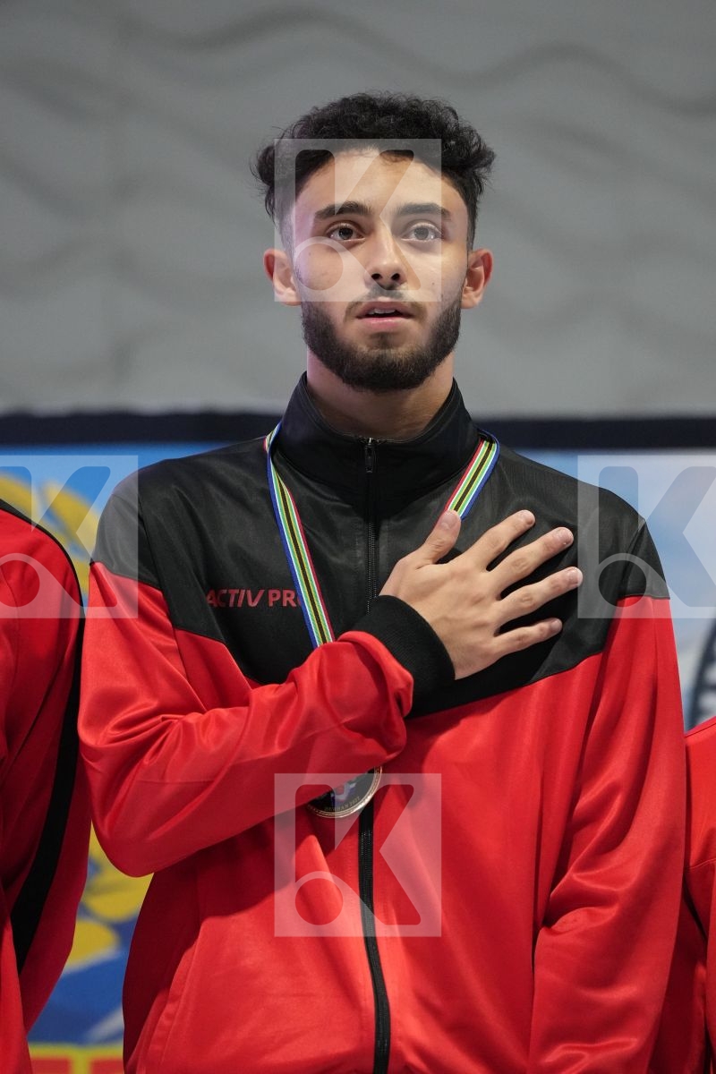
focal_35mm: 300
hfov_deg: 4.6
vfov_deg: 6.9
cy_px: 537
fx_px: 8949
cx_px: 358
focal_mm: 200
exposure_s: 1/250
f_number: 2.8
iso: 3200
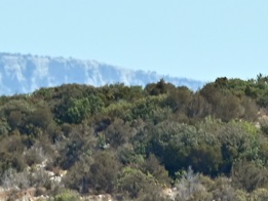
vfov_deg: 0.9
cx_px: 335
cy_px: 293
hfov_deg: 1.2
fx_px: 12827
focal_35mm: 1656
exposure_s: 1/320
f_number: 16
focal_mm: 300
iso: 450
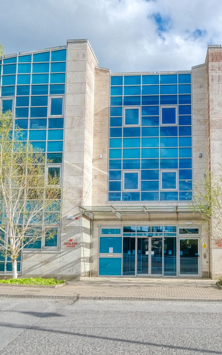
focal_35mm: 27
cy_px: 179
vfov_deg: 68.4
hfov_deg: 44.6
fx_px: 261
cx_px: 164
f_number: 10
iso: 1000
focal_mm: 11
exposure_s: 1/1000
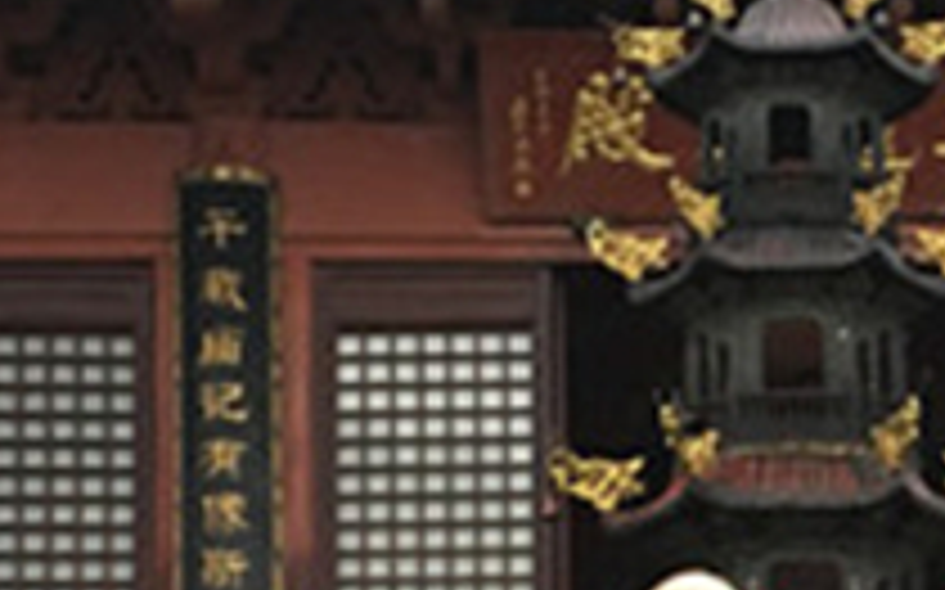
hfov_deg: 17.5
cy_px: 869
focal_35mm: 117
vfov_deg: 10.8
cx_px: 918
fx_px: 3012
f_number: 2.2
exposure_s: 1/17
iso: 100
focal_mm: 4.15
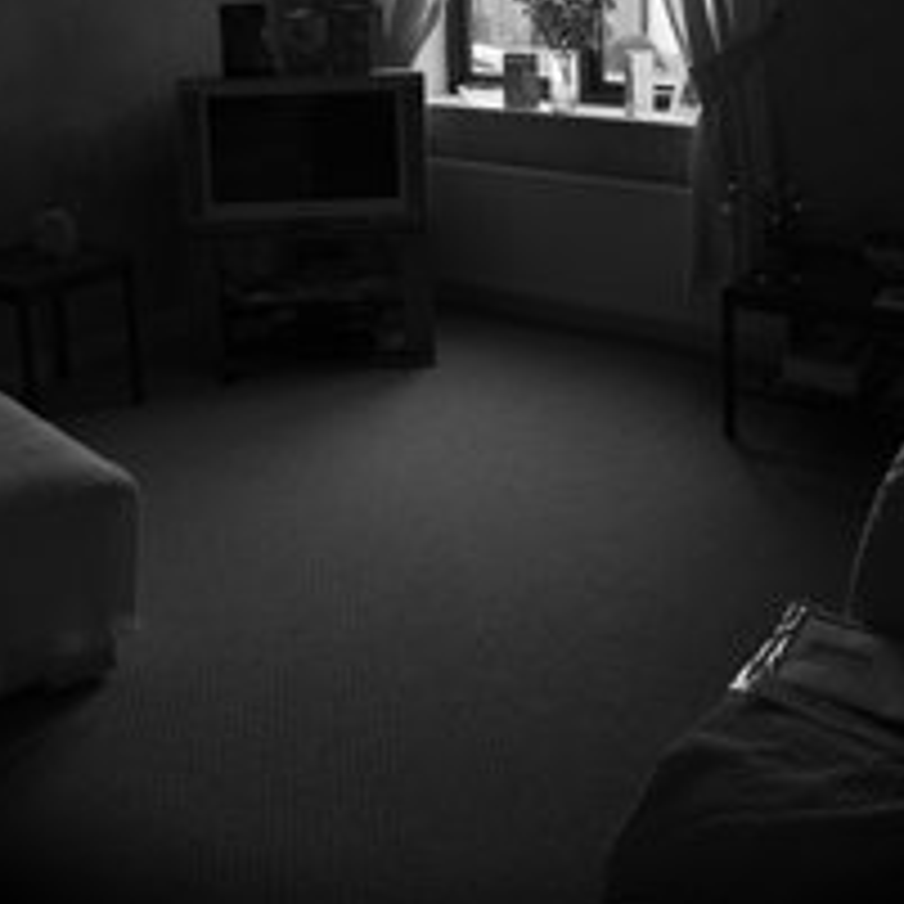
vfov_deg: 35.6
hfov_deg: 38.3
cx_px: 441
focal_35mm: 44
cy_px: 58
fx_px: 1300
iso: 200
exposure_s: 1/10
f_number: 3.5
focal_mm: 18
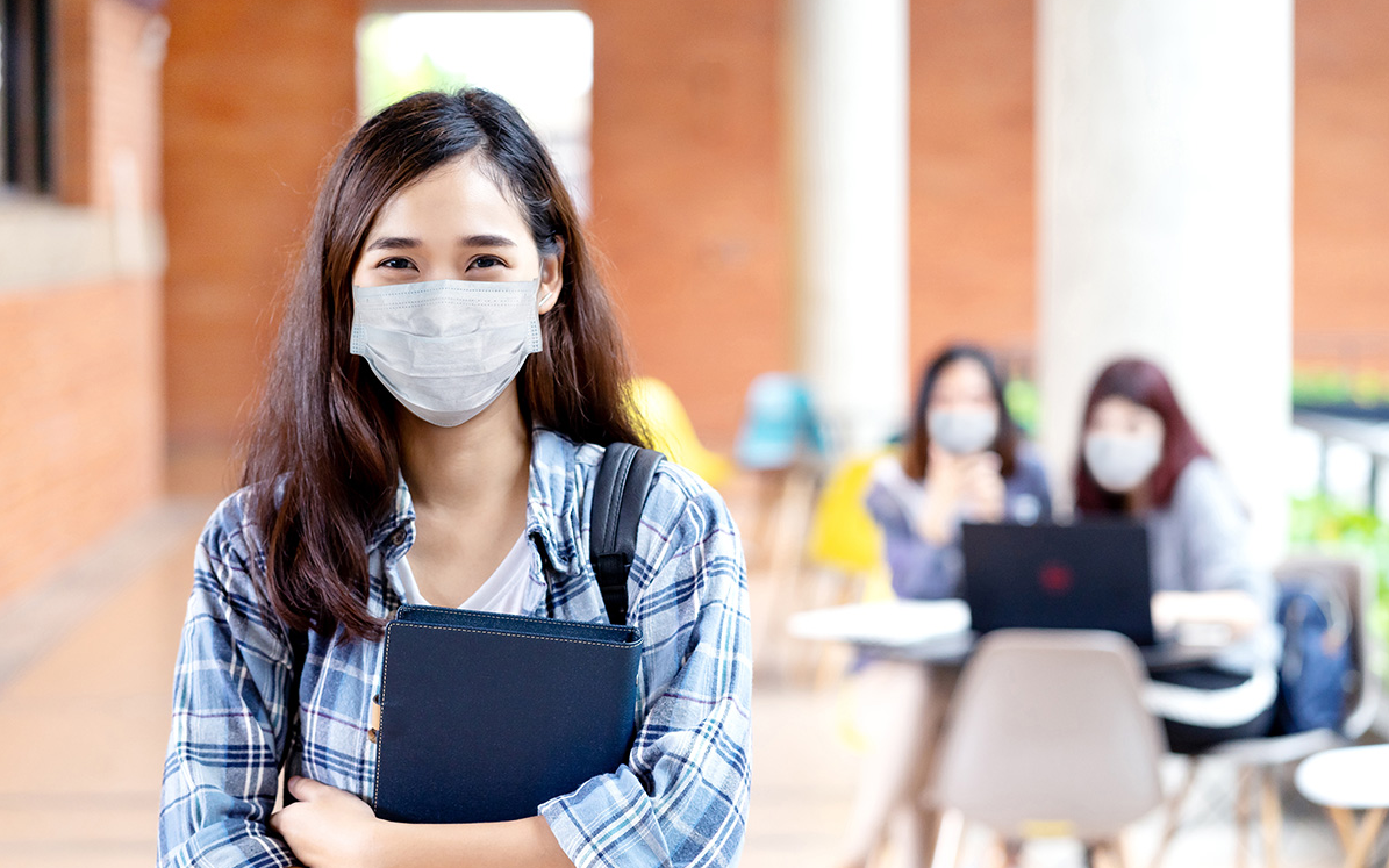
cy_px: 429
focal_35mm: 87
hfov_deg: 23.8
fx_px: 3294
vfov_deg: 15.0
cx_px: 695
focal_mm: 85
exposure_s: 1/60
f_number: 3.5
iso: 500
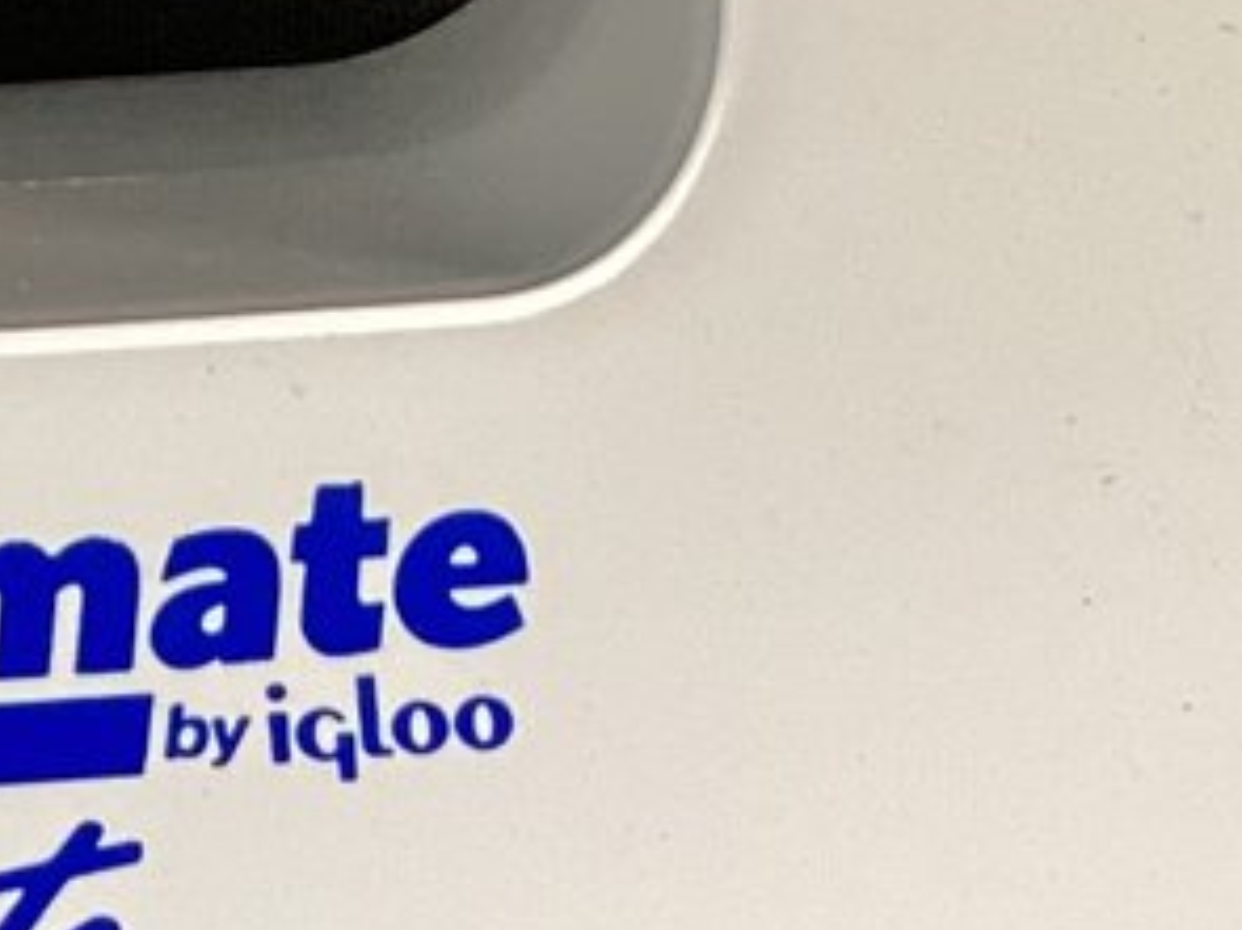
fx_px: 5702
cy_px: 1387
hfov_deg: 12.2
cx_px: -82
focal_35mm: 159
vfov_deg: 9.1
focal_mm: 3.3
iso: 100
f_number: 2.4
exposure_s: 1/60
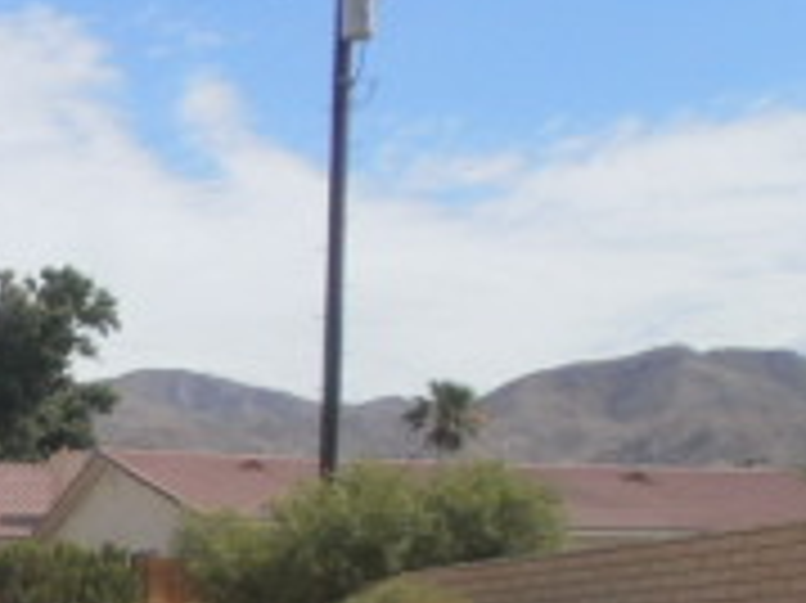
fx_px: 2164
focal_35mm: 93
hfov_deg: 18.3
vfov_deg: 15.2
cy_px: 747
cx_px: -464
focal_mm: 4.65
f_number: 7.8
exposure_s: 1/400
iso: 100
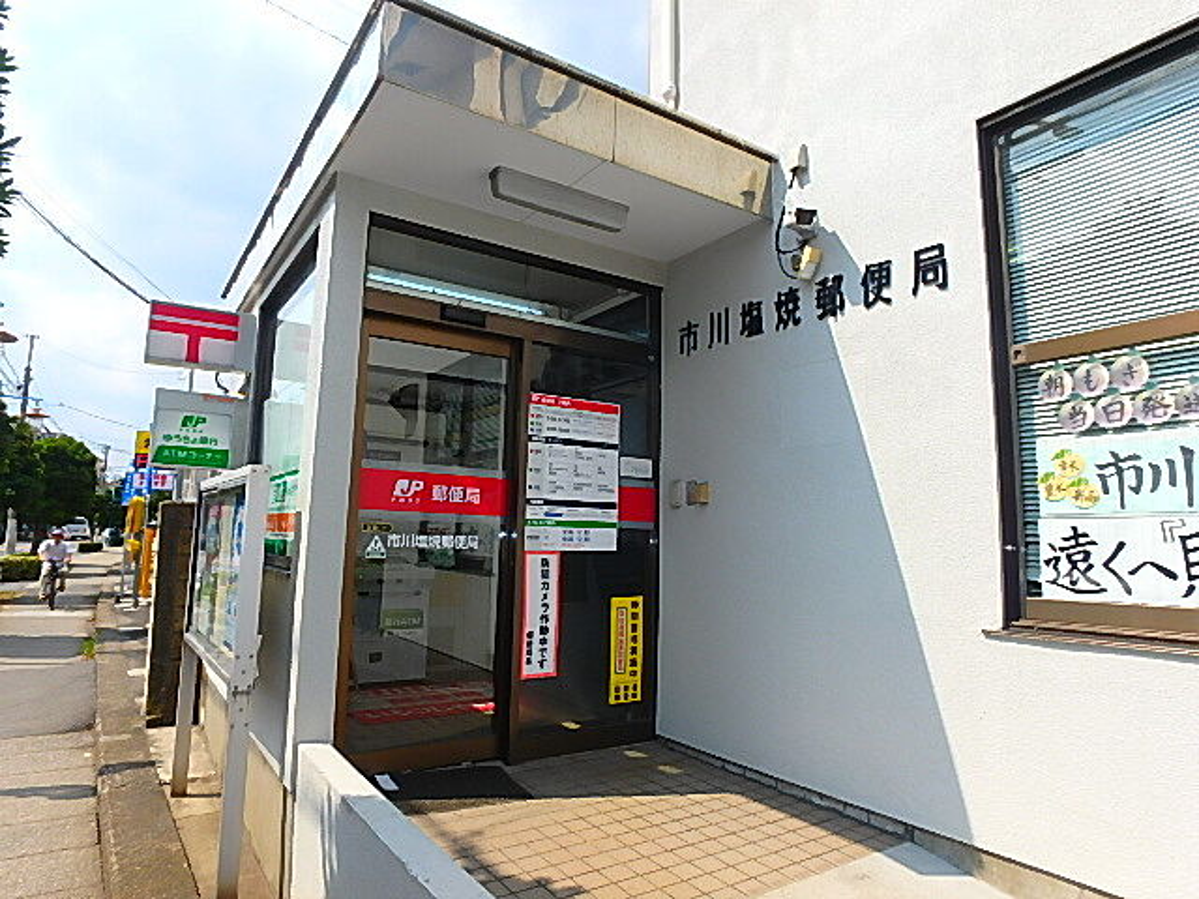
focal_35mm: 21
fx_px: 727
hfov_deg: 79.0
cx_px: 600
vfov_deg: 63.4
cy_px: 450
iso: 125
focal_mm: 3.7
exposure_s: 1/400
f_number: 6
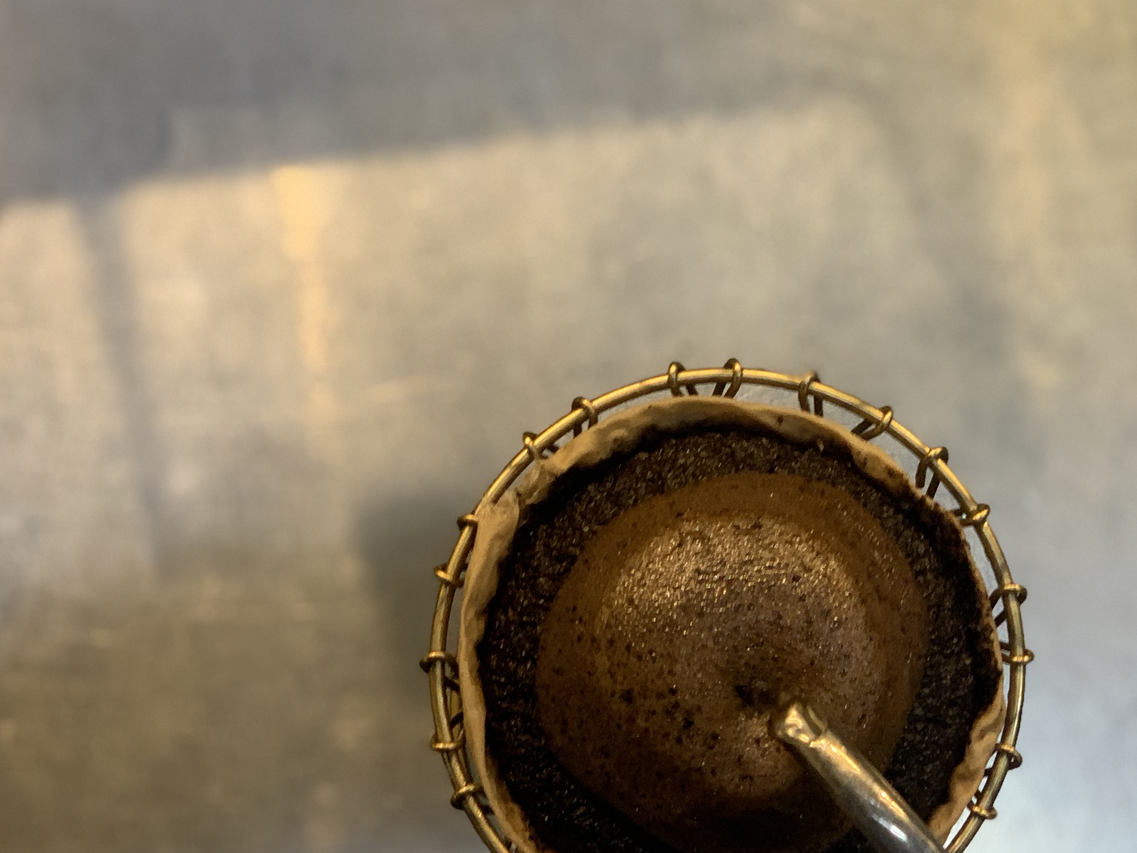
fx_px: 2923
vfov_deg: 16.6
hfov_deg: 21.9
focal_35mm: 89
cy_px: 436
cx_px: 823
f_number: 2.4
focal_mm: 6
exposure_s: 1/50
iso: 125
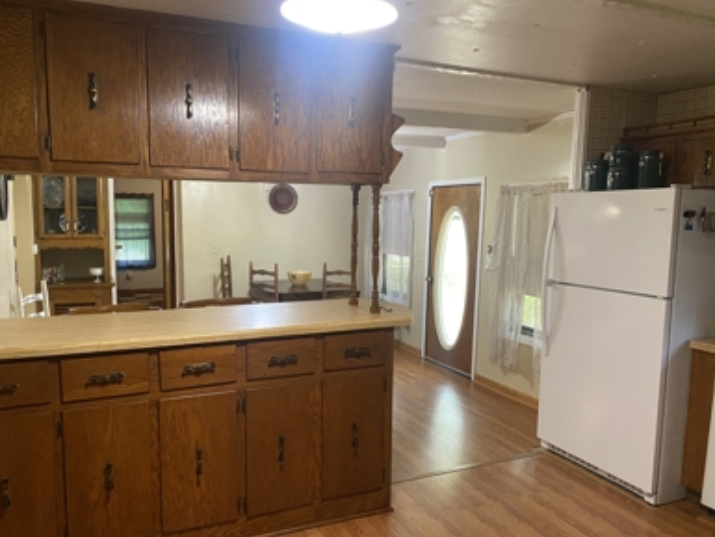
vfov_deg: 51.4
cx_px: 345
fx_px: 558
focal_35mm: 27
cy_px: 277
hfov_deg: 65.3
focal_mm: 4.25
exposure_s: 1/40
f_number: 1.8
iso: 320
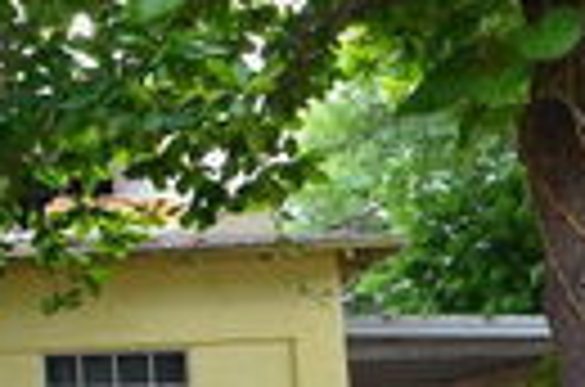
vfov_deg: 16.3
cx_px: -266
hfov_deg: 21.1
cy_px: 288
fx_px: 1345
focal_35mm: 83
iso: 500
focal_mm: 14
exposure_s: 1/60
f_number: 8
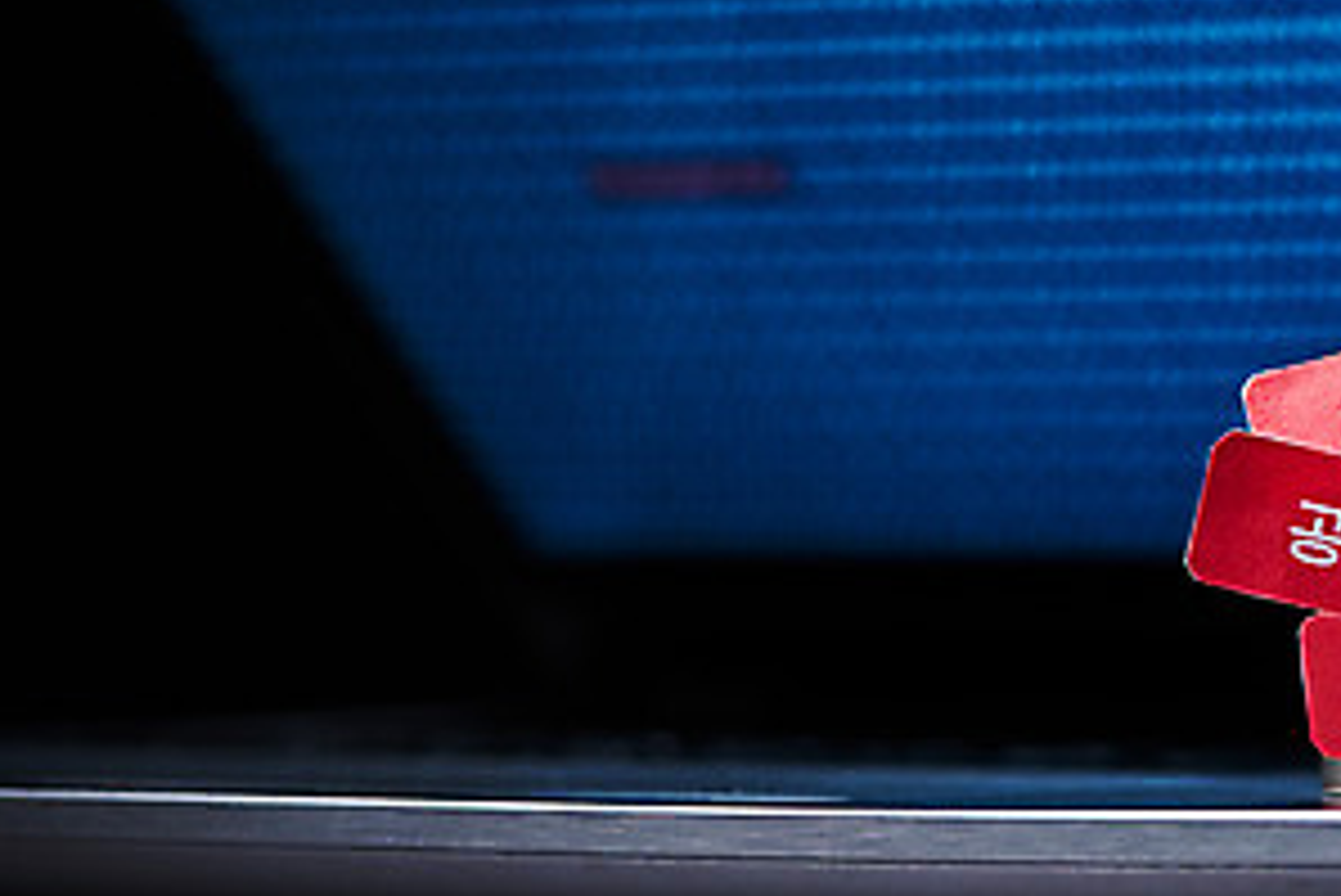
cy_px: 45
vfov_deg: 6.5
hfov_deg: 9.7
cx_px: 1339
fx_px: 7863
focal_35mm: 211
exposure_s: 1.6
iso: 100
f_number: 8
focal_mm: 105
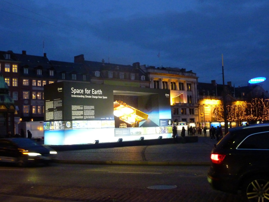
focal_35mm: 45
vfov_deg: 32.2
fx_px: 350
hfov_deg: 42.1
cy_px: 101
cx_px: 134
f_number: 3.7
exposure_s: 1/25
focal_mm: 7.3
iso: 800
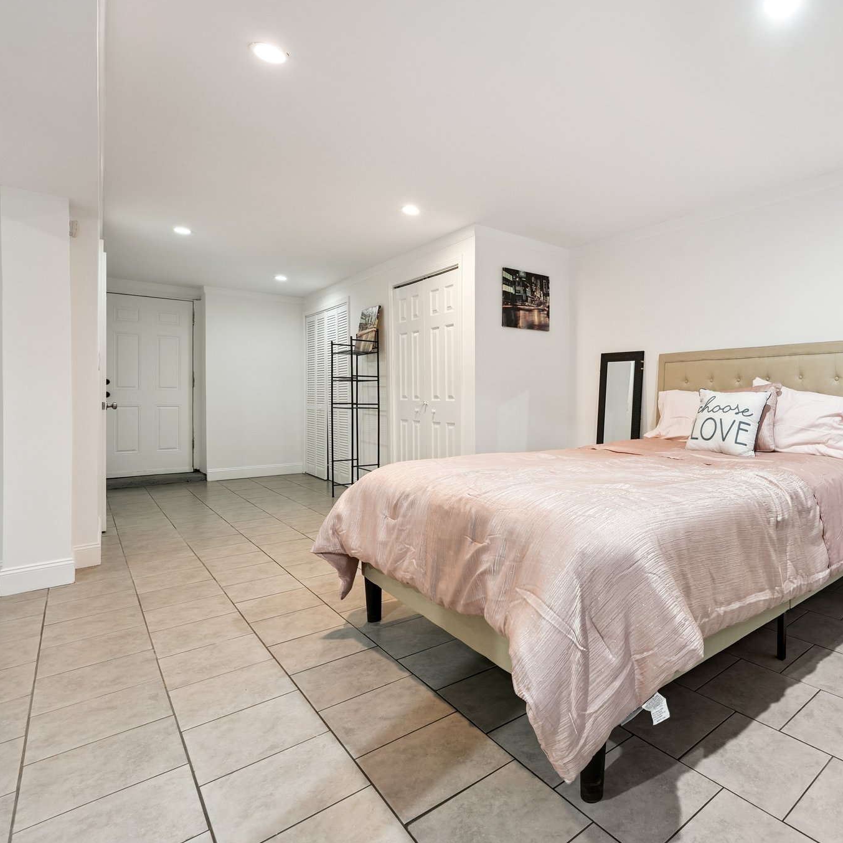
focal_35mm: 18
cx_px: 625
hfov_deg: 75.3
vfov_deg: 80.7
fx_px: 496
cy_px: 422
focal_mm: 14
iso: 400
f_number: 8
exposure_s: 1/6
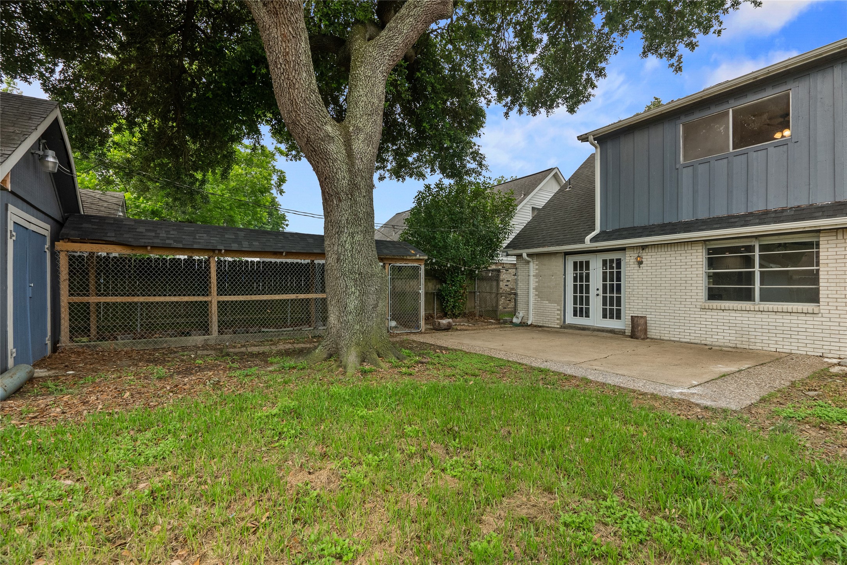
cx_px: 424
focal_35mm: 16
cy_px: 282
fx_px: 377
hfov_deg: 96.7
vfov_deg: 73.8
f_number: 8
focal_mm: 16
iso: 2500
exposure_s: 1/200
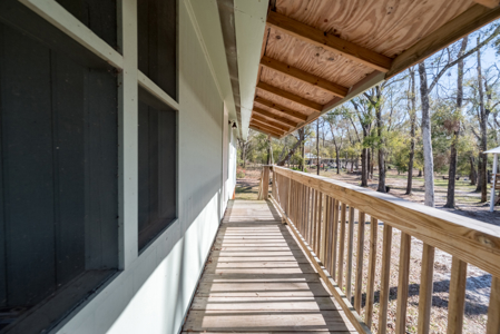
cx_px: 250
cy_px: 167
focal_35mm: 14
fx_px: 195
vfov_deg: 81.3
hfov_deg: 104.2
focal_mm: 14
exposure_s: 1/5000
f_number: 8
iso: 500
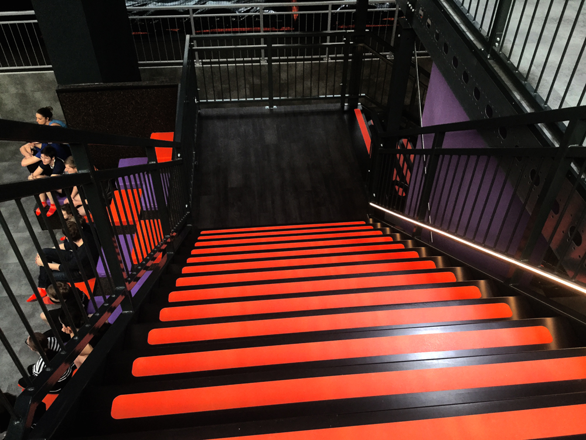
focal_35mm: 31
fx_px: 525
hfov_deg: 58.4
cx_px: 293
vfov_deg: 45.4
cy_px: 220
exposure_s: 1/33
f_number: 2.4
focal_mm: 3.3
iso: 50
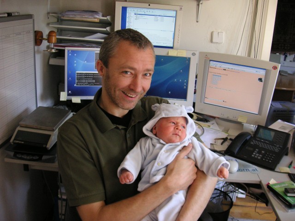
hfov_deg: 50.1
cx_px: 148
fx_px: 315
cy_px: 110
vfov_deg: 38.7
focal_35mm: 37
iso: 100
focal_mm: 6.1
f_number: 2.8
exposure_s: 1/45
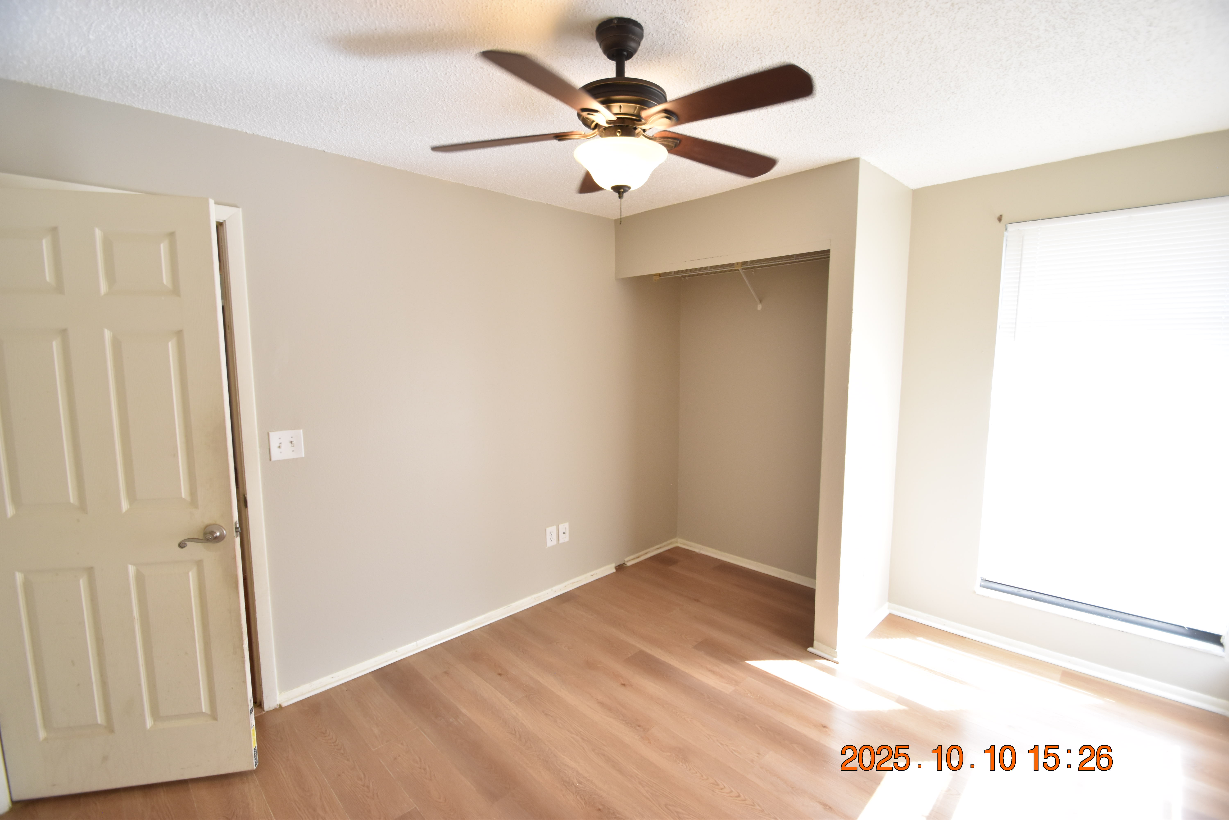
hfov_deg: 100.4
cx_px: 614
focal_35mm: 15
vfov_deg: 77.3
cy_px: 410
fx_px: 512
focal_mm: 10
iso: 800
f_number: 3.5
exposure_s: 1/180
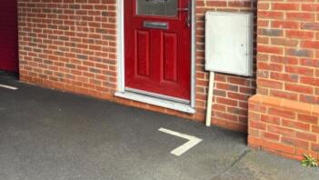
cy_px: 10
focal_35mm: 47
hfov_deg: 41.7
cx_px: 61
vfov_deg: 24.6
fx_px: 398
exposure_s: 1/108
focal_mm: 5.96
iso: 125
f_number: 1.6
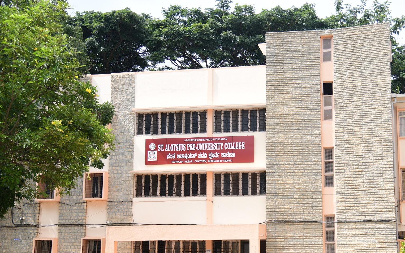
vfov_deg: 21.9
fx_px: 651
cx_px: 229
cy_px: 160
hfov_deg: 34.5
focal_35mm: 59
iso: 100
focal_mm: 46
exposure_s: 1/500
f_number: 4
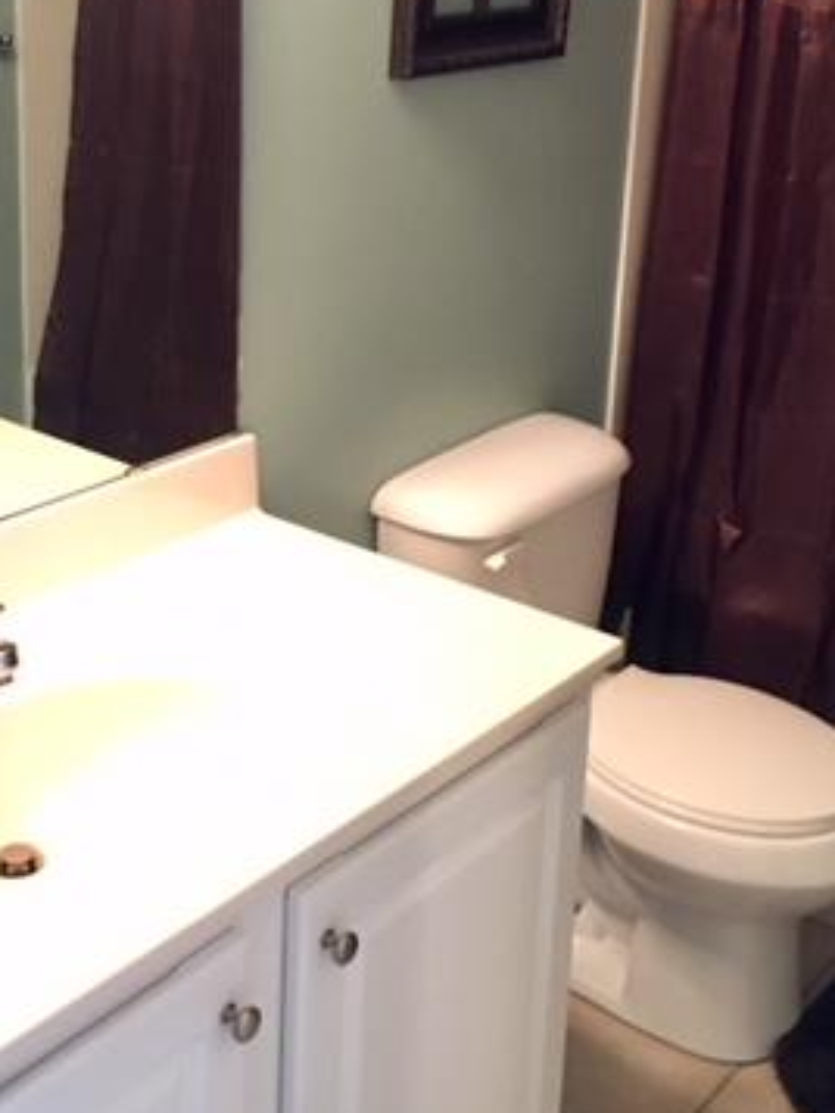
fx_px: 1671
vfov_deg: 36.4
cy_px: 355
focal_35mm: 52
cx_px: 393
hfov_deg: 28.0
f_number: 2.2
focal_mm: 4.15
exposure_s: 1/17
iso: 200
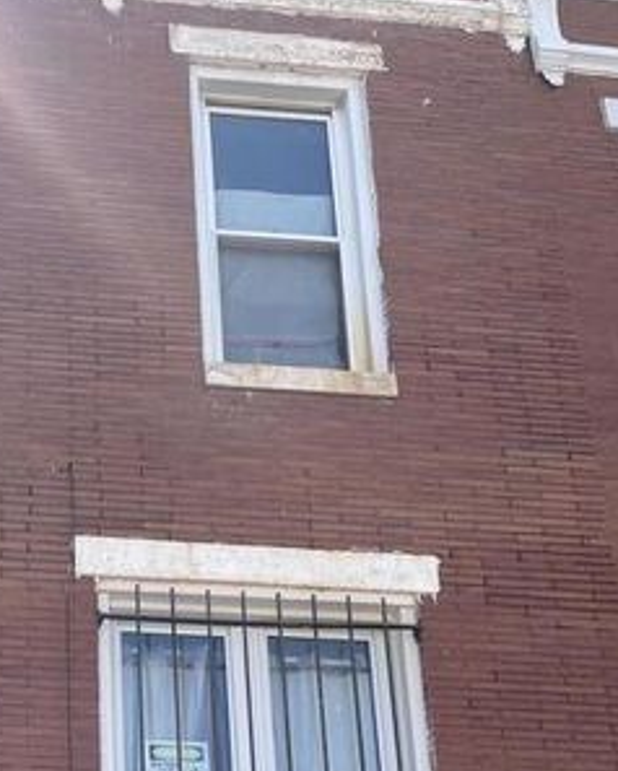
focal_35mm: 57
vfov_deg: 30.7
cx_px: -13
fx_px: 1302
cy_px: 765
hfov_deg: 25.3
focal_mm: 4.2
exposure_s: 1/1575
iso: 32
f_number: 1.6
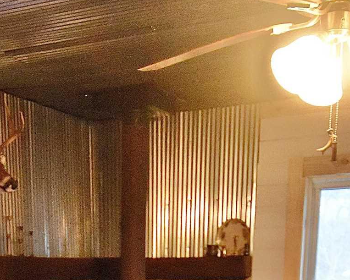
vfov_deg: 19.8
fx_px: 705
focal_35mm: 68
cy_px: 406
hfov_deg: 27.7
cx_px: 116
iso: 5600
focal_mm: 12
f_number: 3.8
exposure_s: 1/60
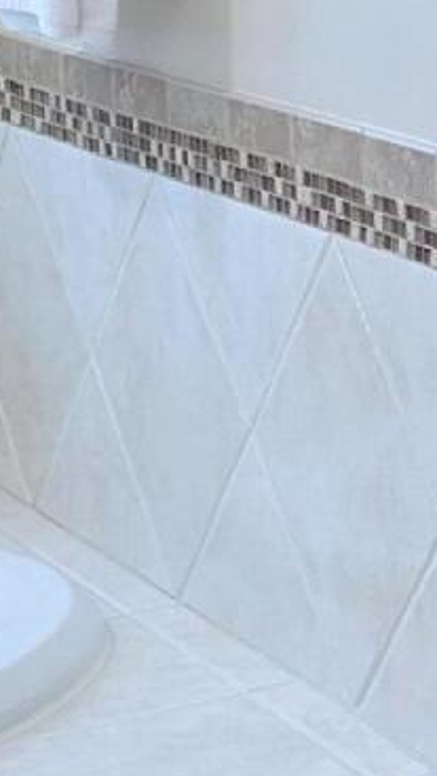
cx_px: 1484
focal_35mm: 136
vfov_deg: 15.6
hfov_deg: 7.4
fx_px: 2802
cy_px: 76
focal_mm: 6.3
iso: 320
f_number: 1.7
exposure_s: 1/120
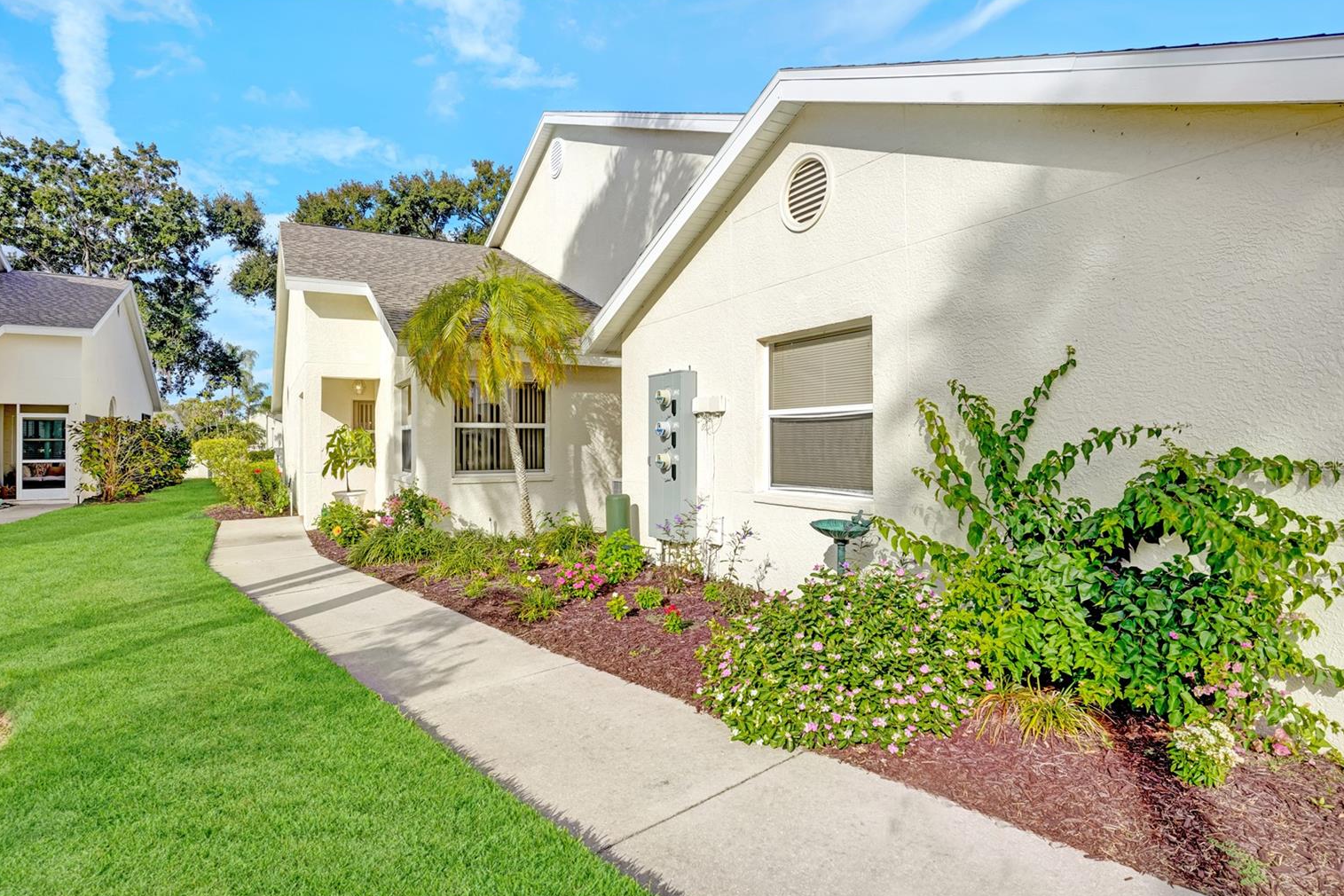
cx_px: 678
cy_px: 464
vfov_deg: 64.5
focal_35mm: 19
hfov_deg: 86.9
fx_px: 709
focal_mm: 18
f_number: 8
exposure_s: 1/60
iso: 50
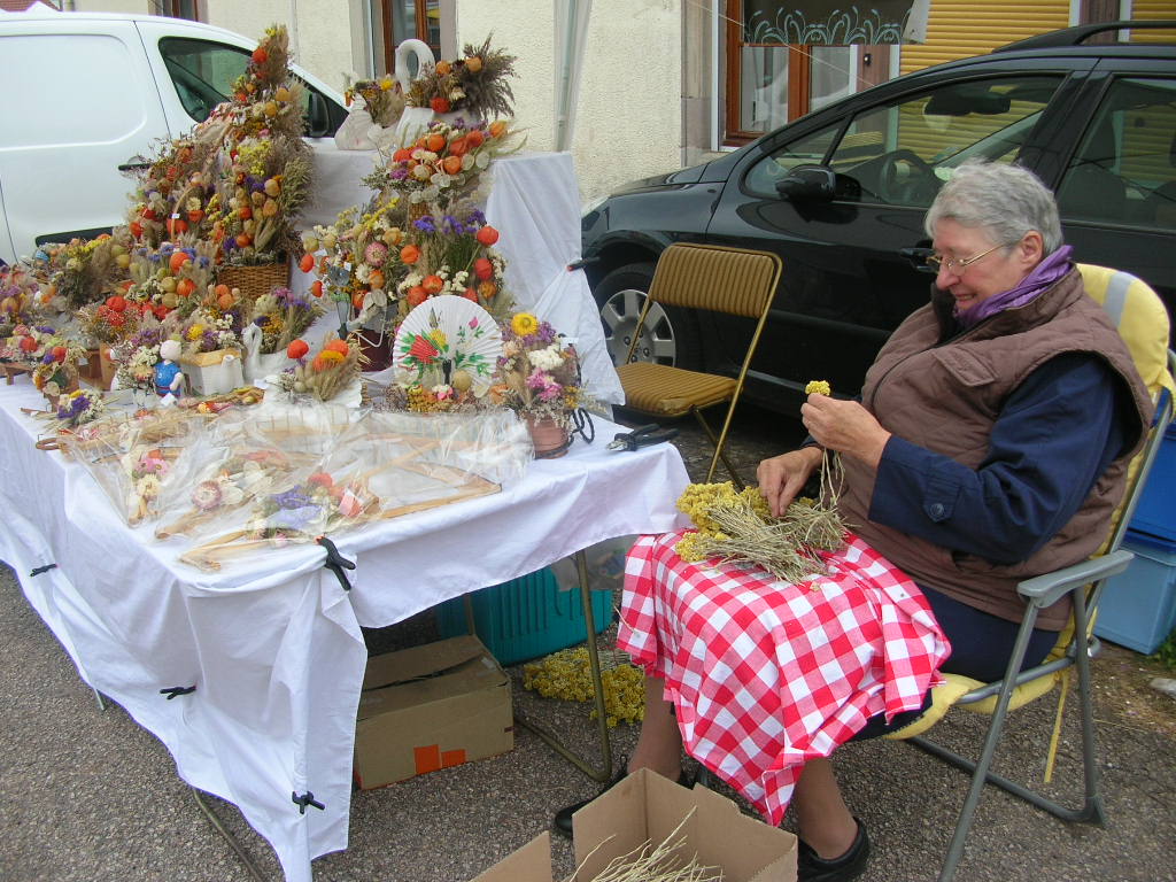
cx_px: 588
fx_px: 1189
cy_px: 441
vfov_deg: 40.7
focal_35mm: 35
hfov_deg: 52.6
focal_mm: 5.8
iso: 50
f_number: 2.8
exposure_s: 1/82.1
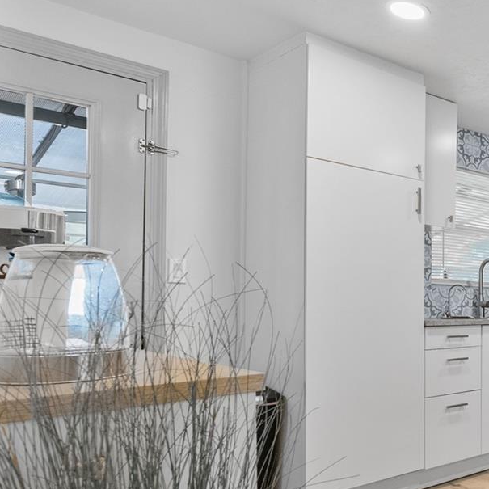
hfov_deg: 33.8
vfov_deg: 45.7
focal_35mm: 36
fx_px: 575
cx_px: 631
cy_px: 304
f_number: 9
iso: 1600
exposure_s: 1/30
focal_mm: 16
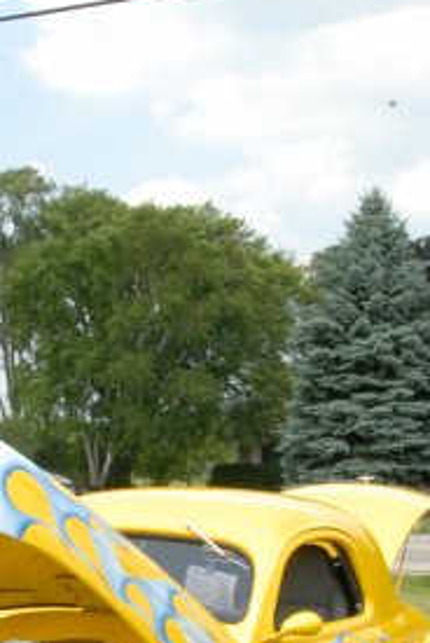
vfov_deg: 27.3
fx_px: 1287
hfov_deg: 18.8
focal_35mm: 72
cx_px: 95
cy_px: 538
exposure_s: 1/100
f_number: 24
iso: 1000
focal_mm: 22
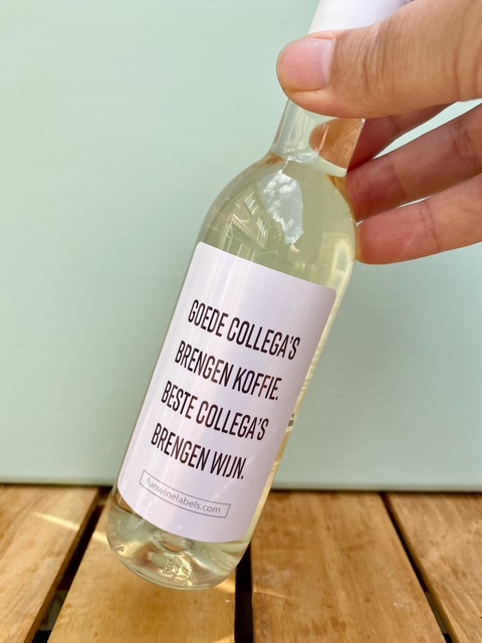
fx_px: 483
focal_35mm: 26
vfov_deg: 67.3
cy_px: 322
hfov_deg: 53.1
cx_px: 241
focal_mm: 4.25
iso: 32
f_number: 1.8
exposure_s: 1/1034
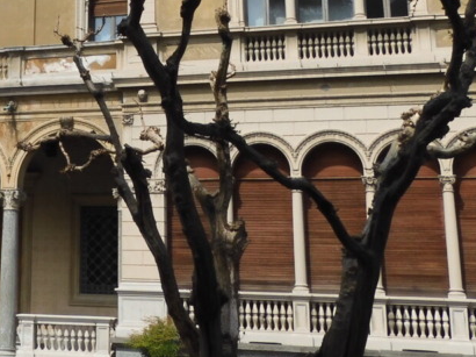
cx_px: -39
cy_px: 26
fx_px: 1031
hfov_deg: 24.4
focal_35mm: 75
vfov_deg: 19.2
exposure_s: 1/1250
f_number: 3.4
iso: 100
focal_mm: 4.3
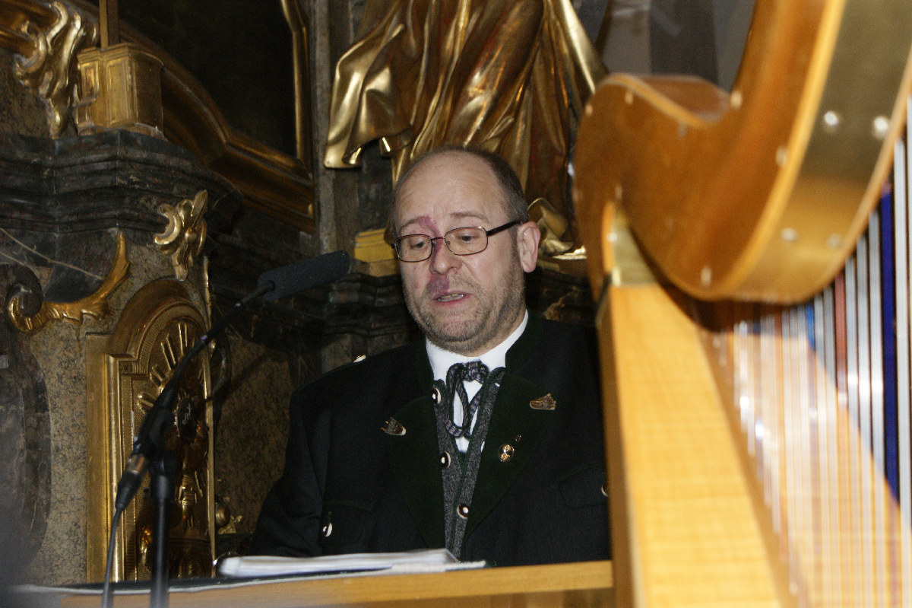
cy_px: 304
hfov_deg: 24.6
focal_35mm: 82
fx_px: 2089
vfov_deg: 16.5
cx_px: 456
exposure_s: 1/80
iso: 400
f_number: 5.6
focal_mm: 55
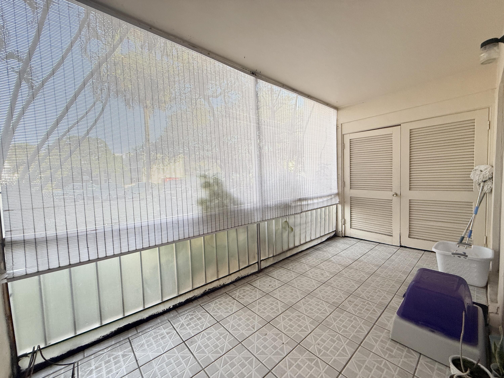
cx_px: 252
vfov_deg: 85.7
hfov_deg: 102.1
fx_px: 204
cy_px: 189
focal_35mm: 14
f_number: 2.2
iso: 160
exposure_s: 1/120
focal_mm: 2.22
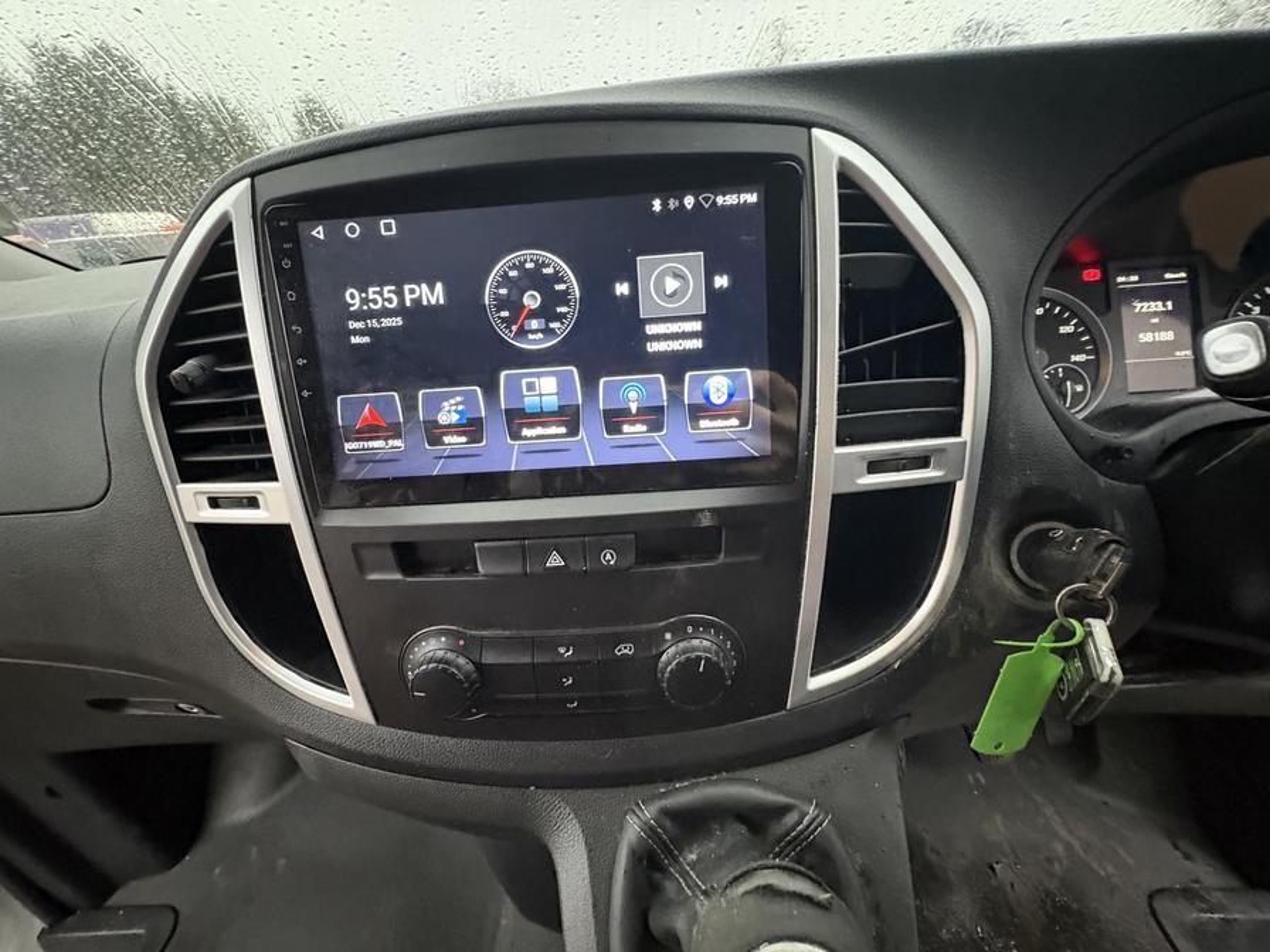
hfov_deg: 102.1
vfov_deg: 85.7
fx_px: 514
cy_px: 476
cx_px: 635
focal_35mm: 14
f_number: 2.2
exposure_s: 1/35
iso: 1000
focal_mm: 2.22
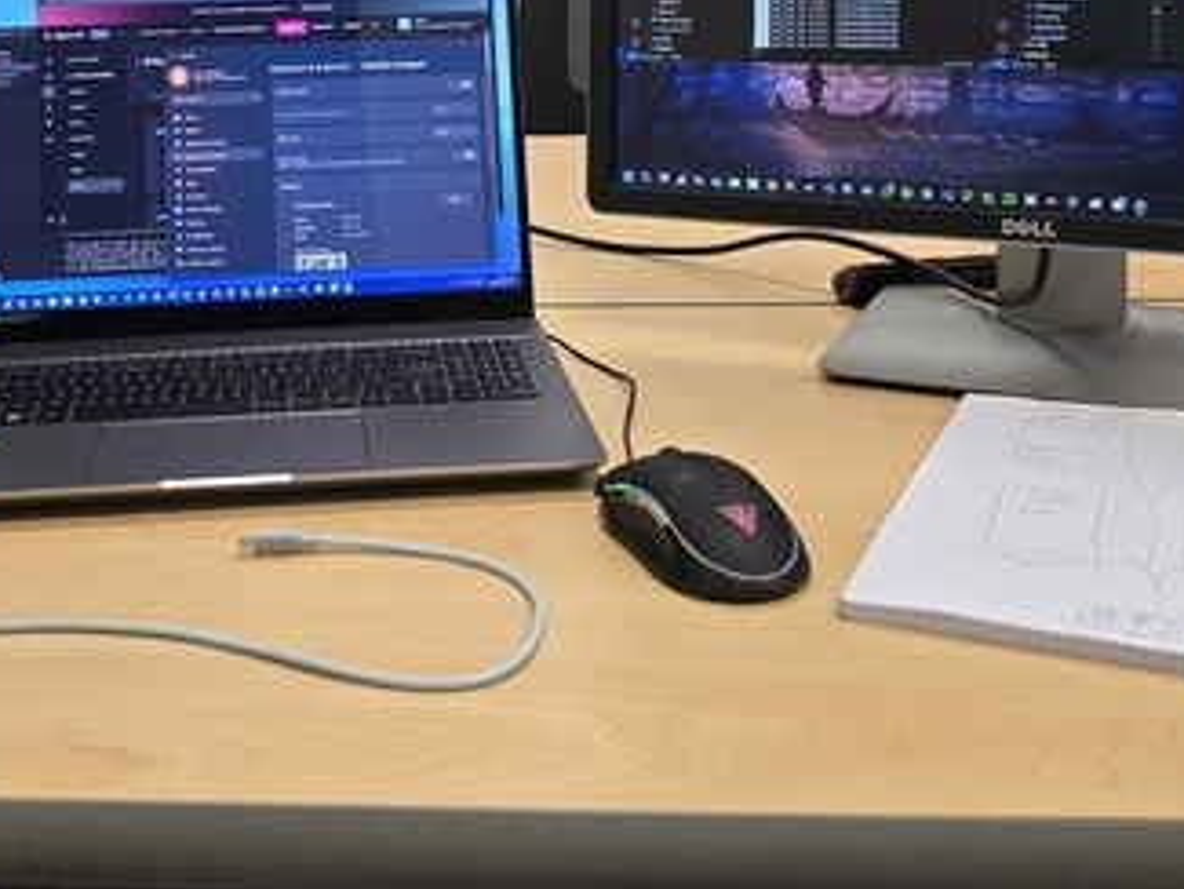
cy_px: 13
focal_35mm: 54
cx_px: 412
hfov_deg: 35.2
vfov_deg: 25.8
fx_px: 1848
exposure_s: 1/54
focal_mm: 6.3
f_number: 1.7
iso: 50
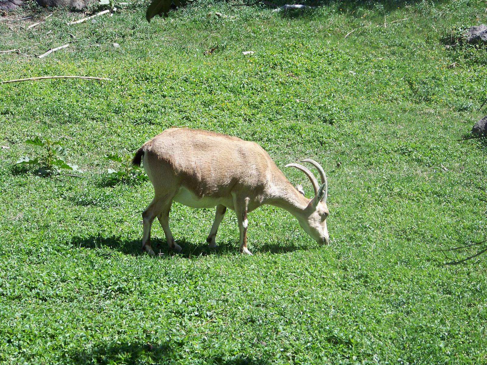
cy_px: 182
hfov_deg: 15.6
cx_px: 244
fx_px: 1773
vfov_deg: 11.8
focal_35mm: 126
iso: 64
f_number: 3.2
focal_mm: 21.1
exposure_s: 1/400
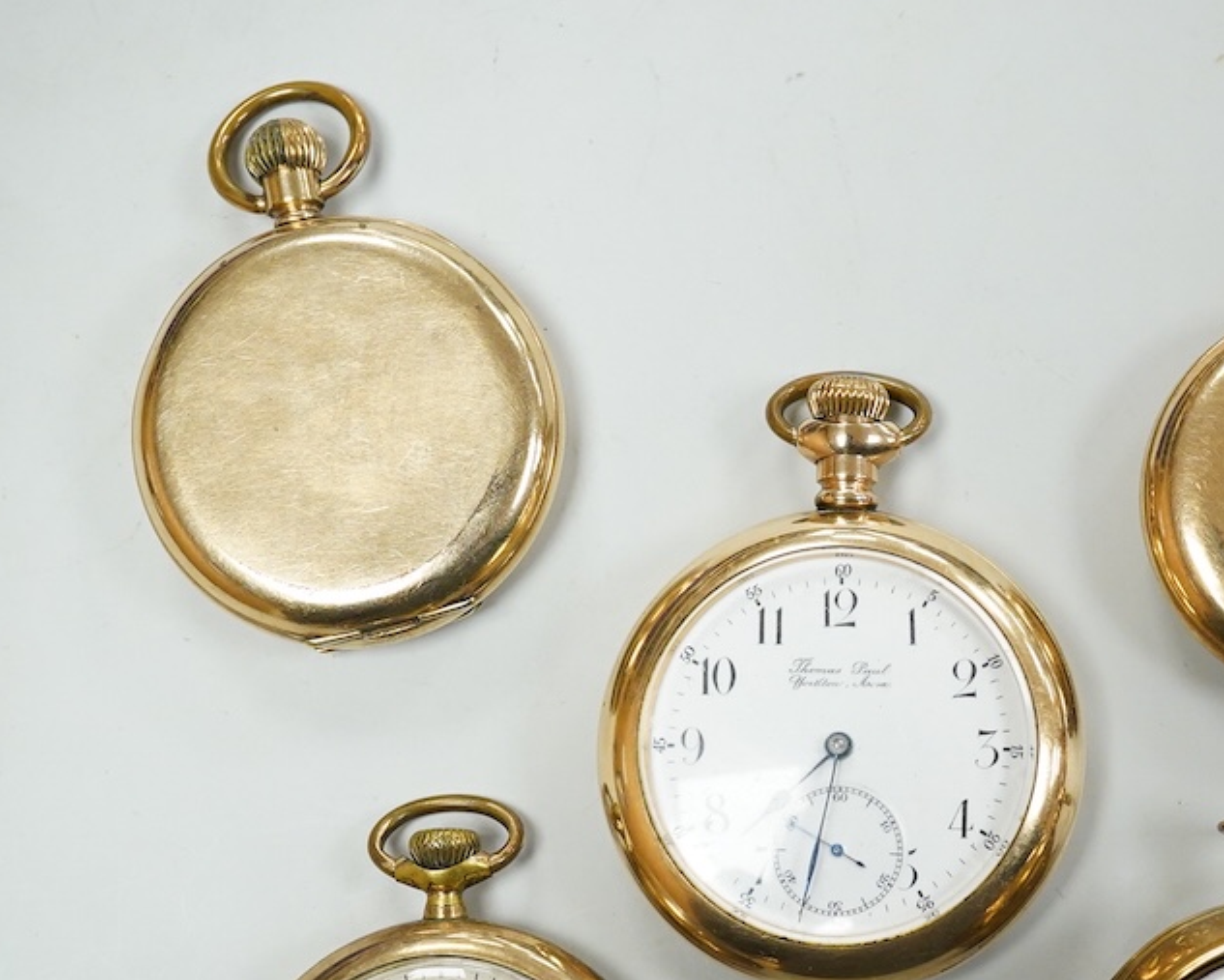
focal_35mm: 75
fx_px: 2718
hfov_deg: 25.1
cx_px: 896
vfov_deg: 20.3
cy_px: 688
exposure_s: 1/400
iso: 3200
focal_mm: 30
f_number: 7.1
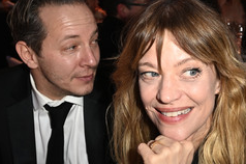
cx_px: 146
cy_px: 104
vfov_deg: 24.5
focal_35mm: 55
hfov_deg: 36.2
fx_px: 375
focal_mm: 29
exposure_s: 1/60
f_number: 5.6
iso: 2000
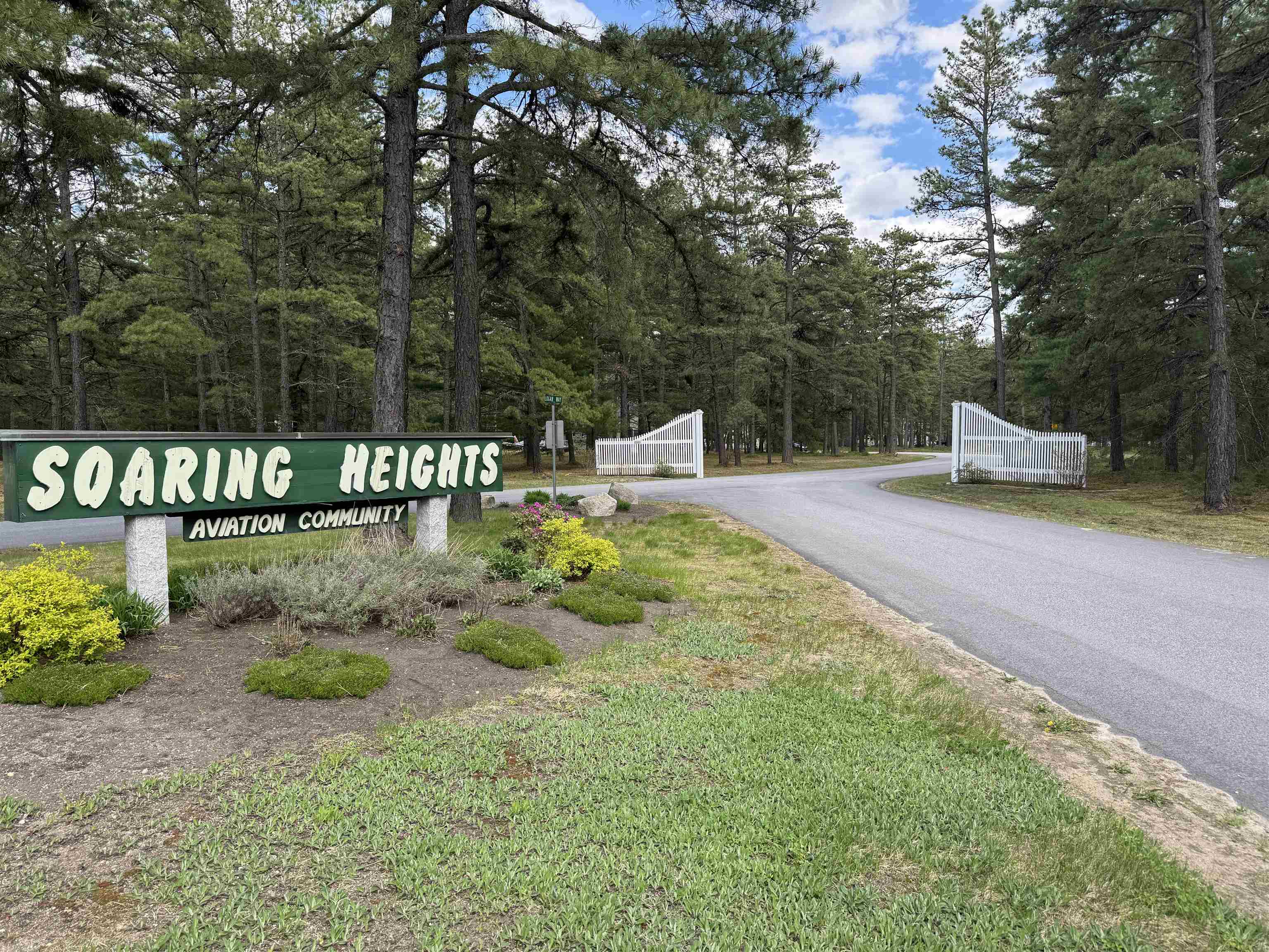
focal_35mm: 24
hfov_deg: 71.6
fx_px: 880
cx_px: 634
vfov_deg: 56.8
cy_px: 476
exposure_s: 1/700
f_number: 1.78
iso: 80
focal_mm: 6.76
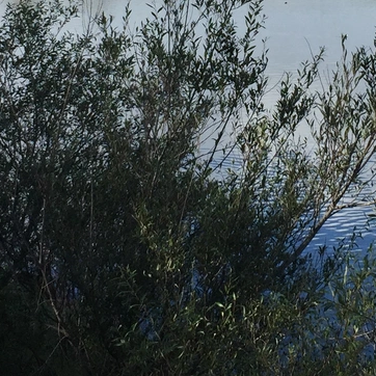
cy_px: -6
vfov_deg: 16.7
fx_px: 1253
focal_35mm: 102
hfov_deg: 17.0
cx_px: 287
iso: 32
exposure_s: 1/1522
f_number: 2.2
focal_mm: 4.15
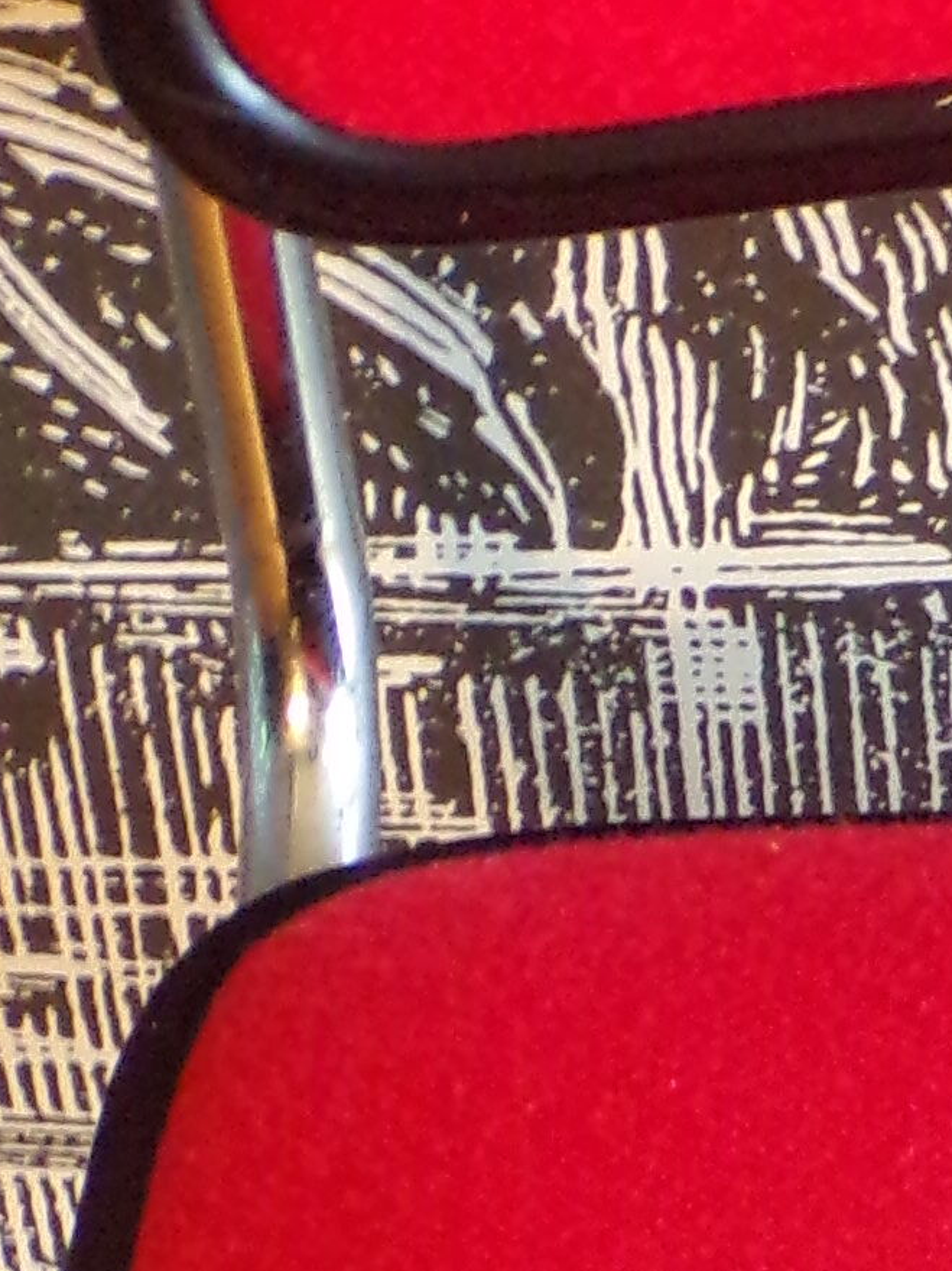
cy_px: 1466
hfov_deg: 7.5
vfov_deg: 10.1
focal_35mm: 194
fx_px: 7116
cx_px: 1433
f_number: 3.3
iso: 424
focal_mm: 6.6
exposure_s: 1/17
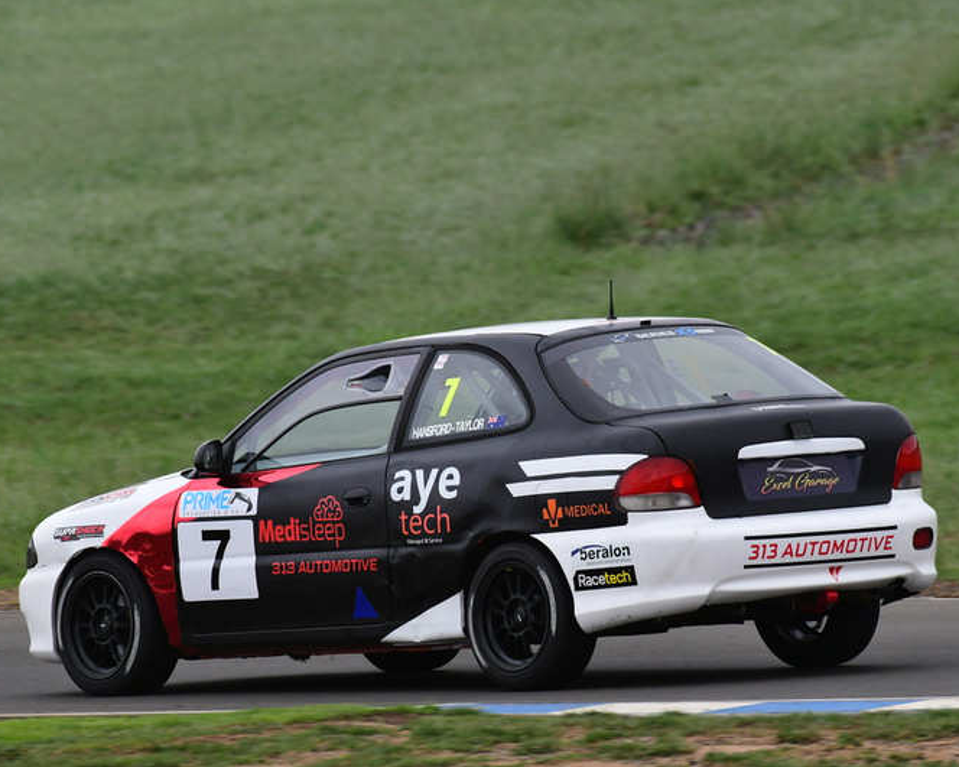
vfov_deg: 1.8
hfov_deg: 2.3
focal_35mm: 848
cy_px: 383
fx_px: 24065
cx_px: 467
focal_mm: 500
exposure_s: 1/640
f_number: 9
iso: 1000
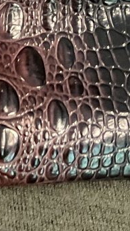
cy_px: -119
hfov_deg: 8.3
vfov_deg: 14.4
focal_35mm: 139
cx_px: -136
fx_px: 853
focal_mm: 3
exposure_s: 1/30
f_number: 1.8
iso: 400
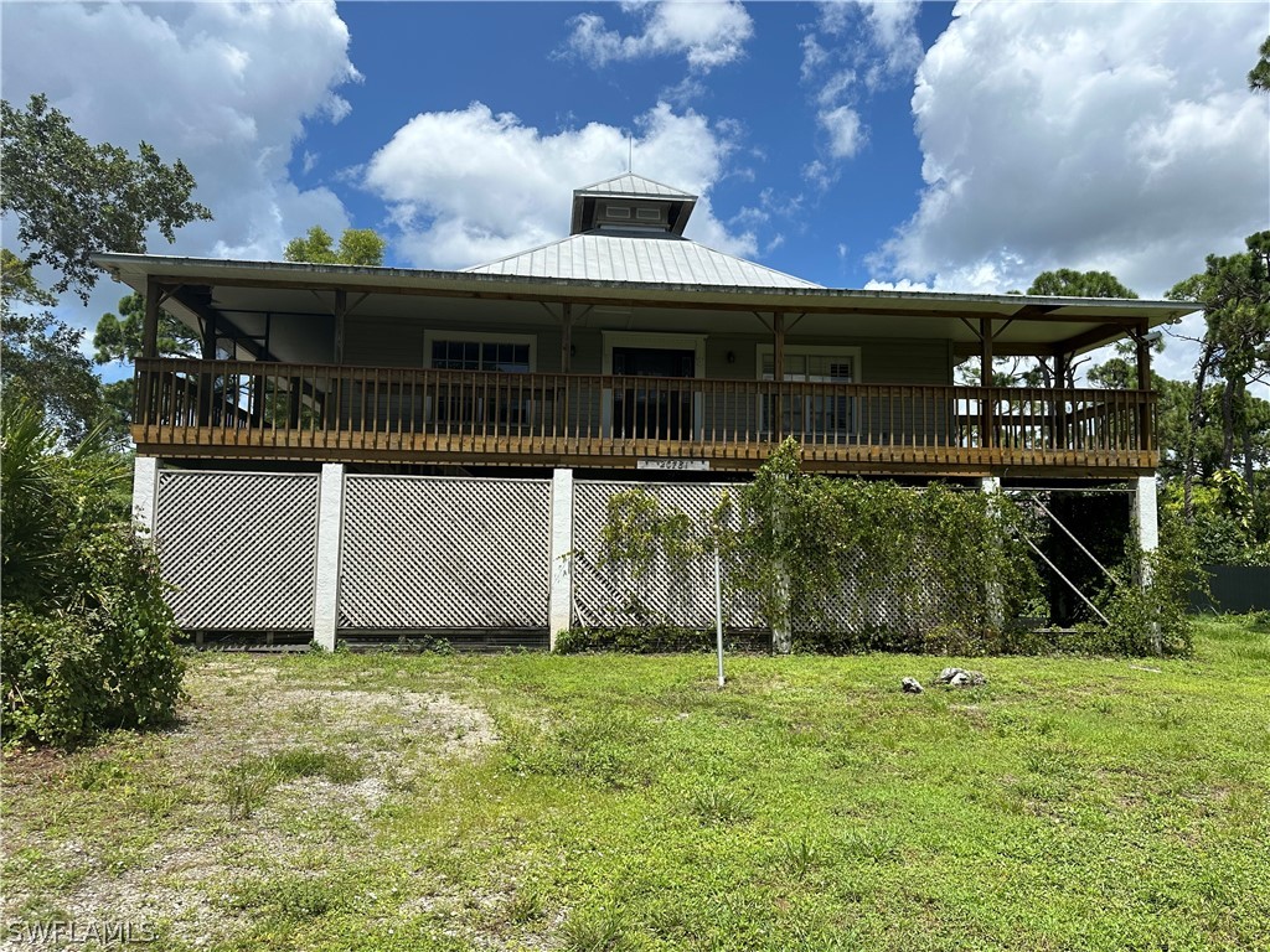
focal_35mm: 24
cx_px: 635
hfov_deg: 71.6
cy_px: 476
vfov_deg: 56.8
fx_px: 881
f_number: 1.78
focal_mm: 6.86
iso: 80
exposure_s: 1/4762
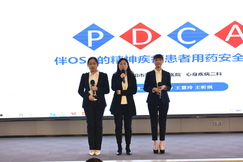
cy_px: 81
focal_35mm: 70
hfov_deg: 28.8
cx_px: 122
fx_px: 473
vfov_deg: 19.5
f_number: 5
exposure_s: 1/100
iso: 1000
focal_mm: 70
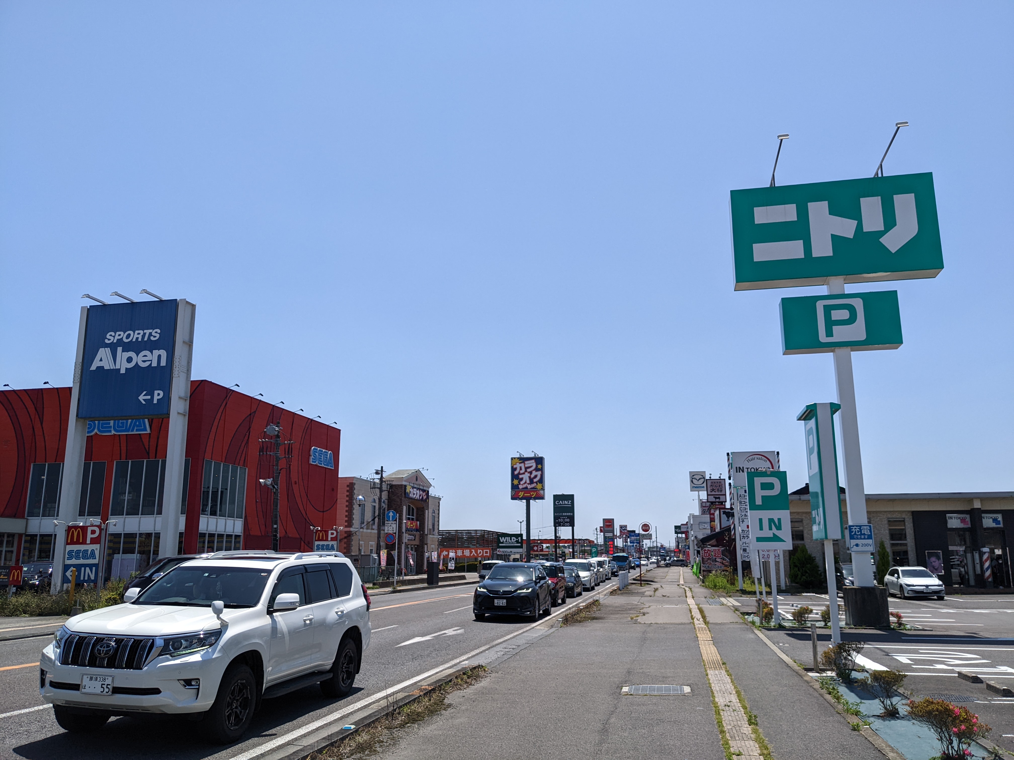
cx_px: 507
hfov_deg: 65.3
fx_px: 791
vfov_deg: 51.4
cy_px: 380
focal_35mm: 27
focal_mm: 4.38
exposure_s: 1/4673
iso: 65
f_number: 1.73
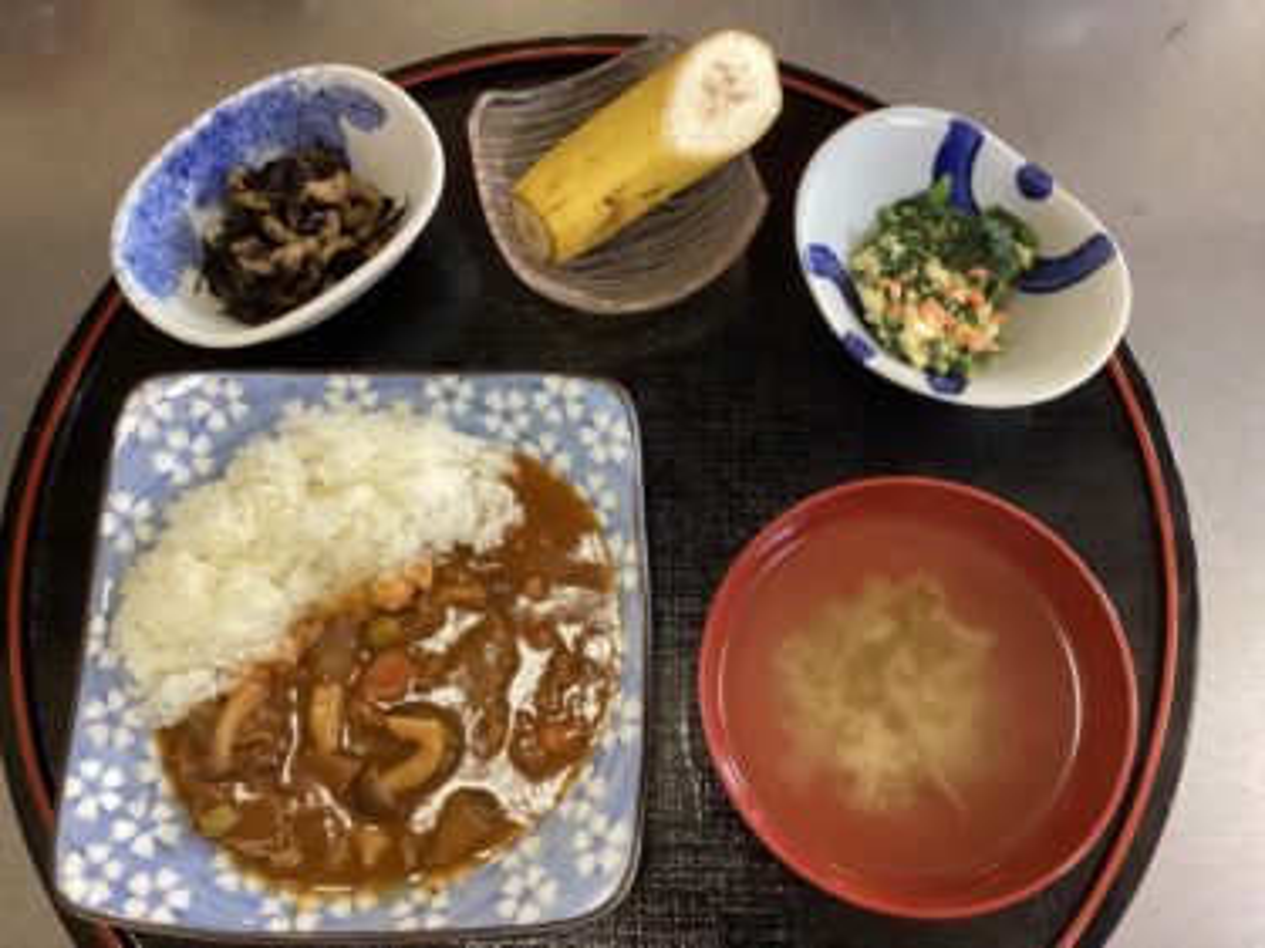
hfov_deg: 58.4
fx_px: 1132
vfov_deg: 45.4
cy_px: 474
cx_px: 632
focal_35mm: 31
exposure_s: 1/50
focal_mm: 3.3
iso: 400
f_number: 2.4
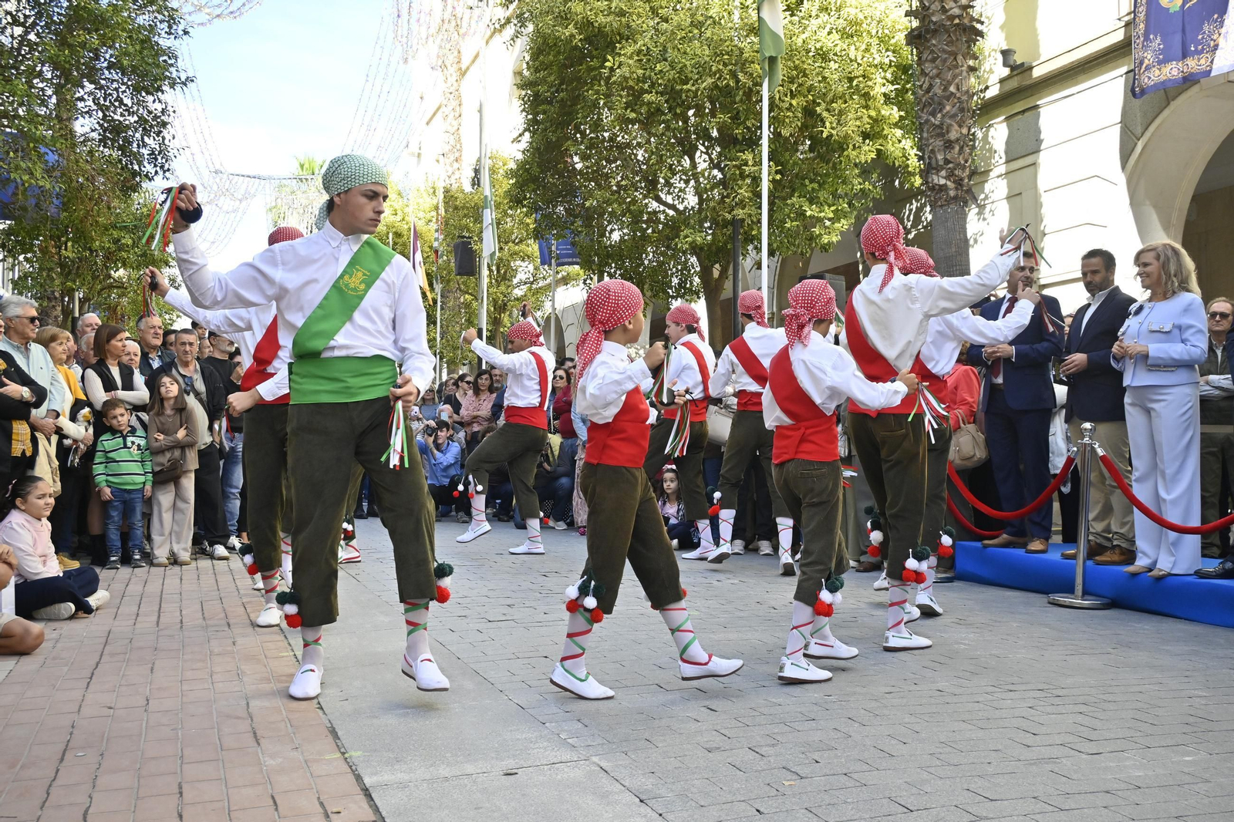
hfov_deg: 53.1
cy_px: 411
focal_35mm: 36
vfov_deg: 36.9
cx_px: 617
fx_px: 1234
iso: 640
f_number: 5.6
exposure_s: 1/500
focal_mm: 24
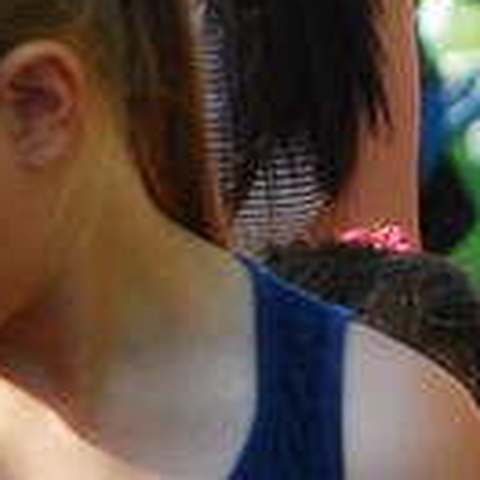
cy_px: 698
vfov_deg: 3.2
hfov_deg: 3.2
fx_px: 8487
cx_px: 1382
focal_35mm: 541
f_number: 4.5
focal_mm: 70
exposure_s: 1/320
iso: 320
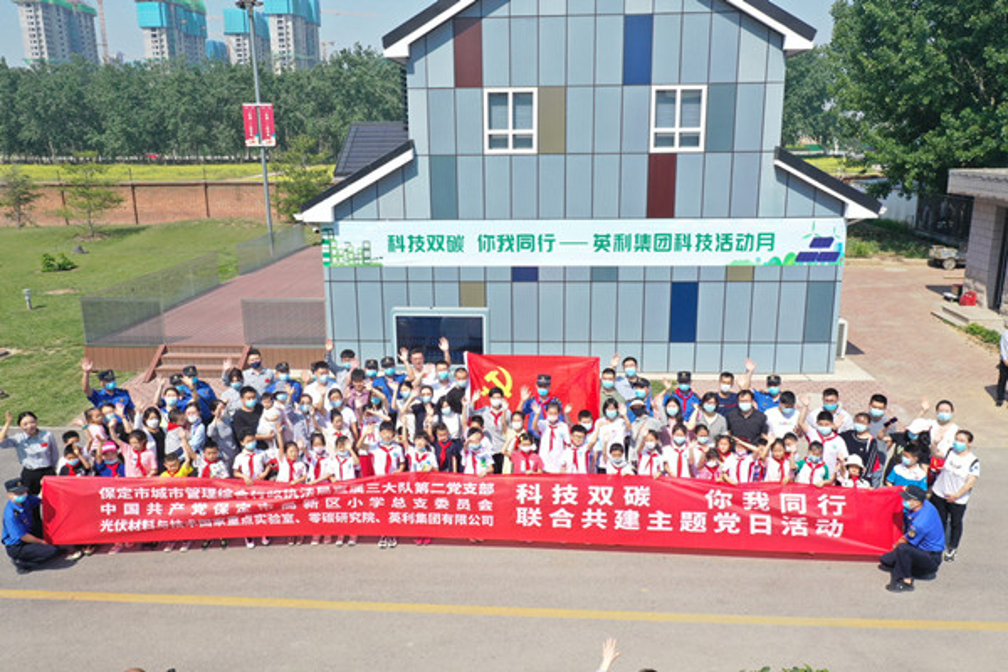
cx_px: 504
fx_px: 784
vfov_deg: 46.4
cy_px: 336
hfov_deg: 65.5
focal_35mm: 28
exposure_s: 1/320
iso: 100
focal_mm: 10.26
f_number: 5.6
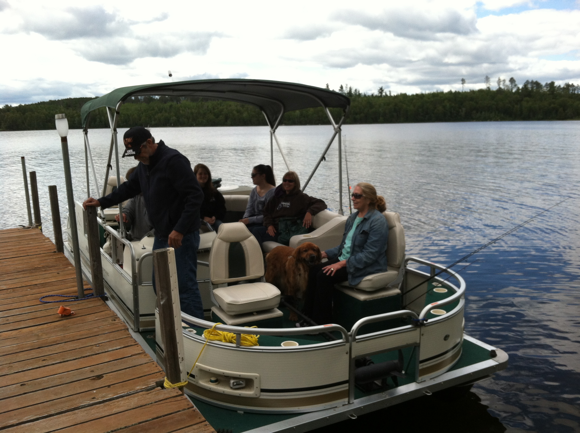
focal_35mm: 35
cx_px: 290
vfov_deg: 40.6
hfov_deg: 52.7
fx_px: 586
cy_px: 216
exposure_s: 1/909
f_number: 2.8
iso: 80
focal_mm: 3.85
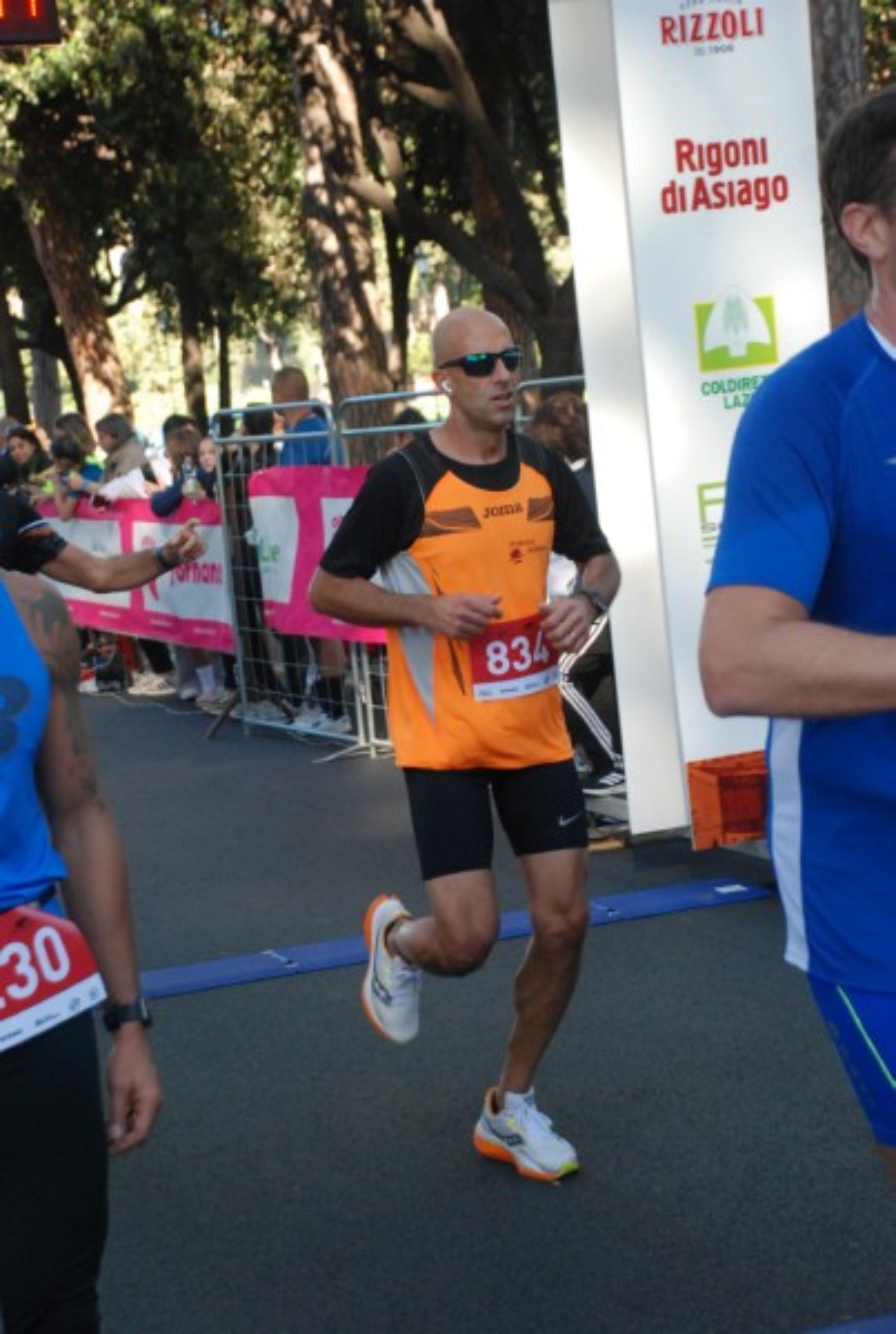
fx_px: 2785
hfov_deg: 18.3
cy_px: 667
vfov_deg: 26.9
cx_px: 448
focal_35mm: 75
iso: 1000
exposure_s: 1/320
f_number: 5
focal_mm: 50
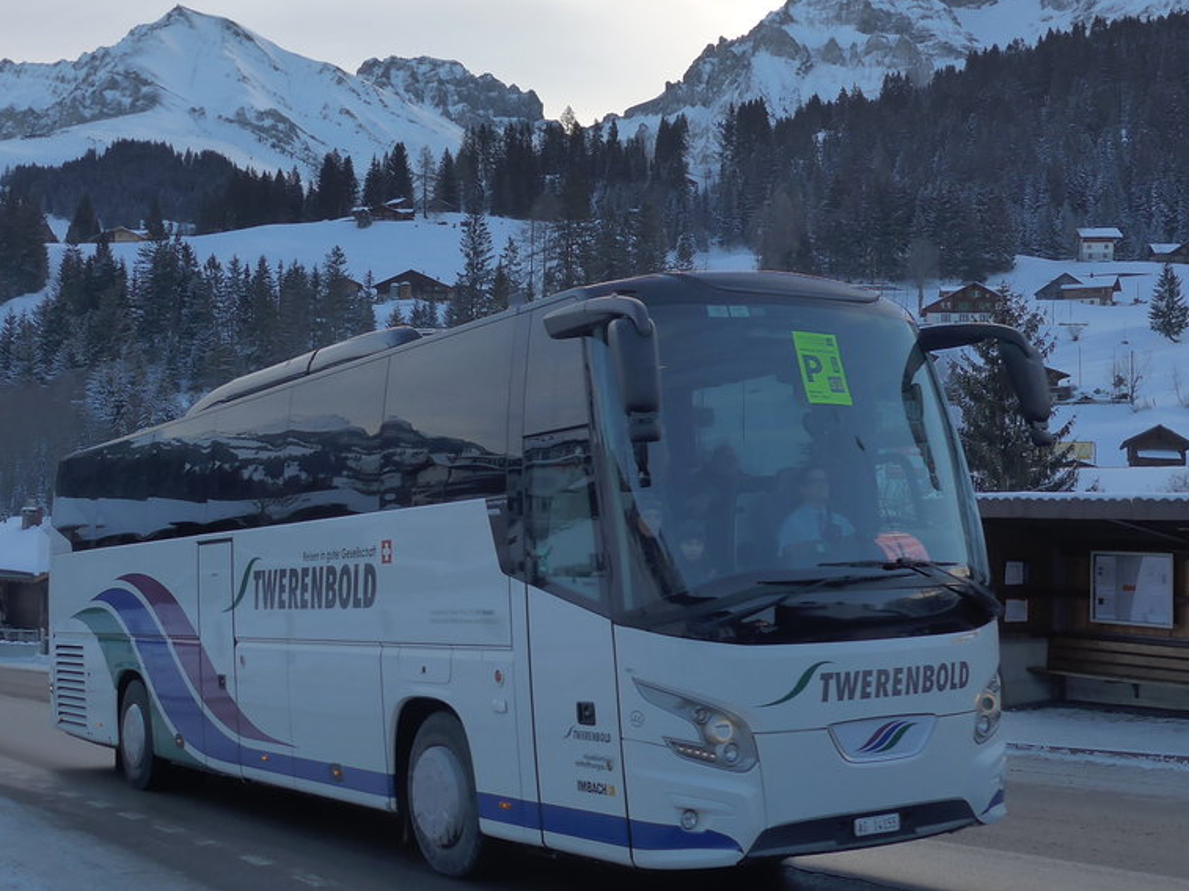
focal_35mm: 46
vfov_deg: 31.5
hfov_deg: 41.2
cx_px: 548
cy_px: 399
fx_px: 1579
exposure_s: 1/640
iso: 160
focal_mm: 6
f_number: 2.8
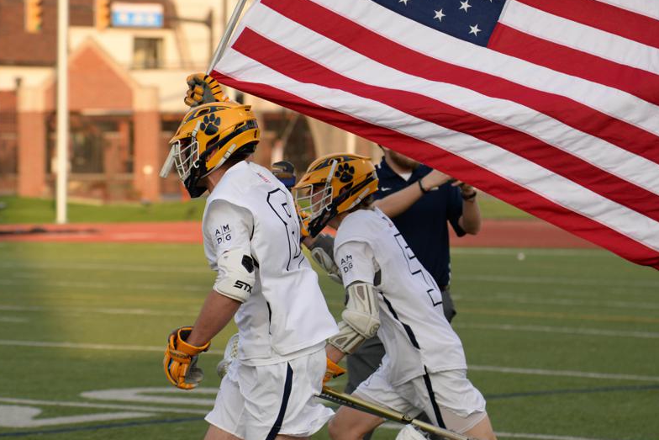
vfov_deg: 6.6
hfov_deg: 9.8
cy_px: 196
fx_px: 3826
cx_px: 285
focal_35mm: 209
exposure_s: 1/1250
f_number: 5.6
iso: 800
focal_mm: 160
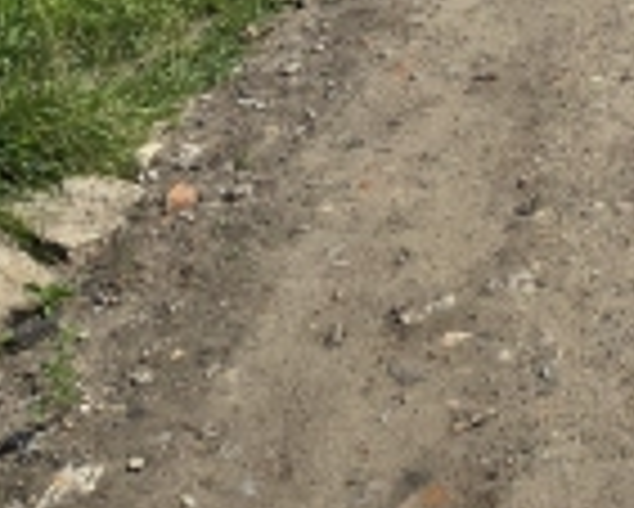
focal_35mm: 56
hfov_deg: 29.9
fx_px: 1052
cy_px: -324
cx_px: 710
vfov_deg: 21.2
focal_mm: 2.2
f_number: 2.2
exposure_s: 1/3512
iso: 50
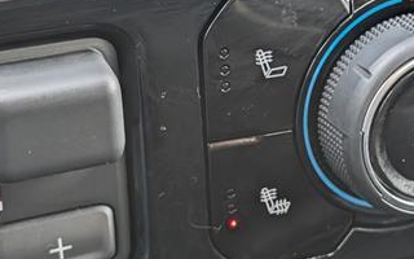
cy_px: 117
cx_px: 292
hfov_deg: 19.9
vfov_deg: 12.6
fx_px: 1173
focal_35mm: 104
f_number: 1.68
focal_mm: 6.9
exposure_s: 1/370
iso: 446
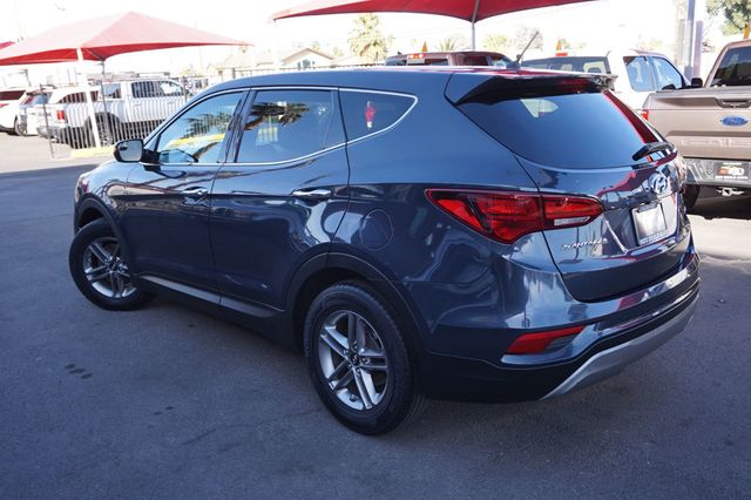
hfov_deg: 59.5
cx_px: 376
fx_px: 657
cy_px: 250
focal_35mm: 32
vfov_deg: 41.7
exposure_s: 1/80
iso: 100
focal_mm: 21
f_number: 5.6
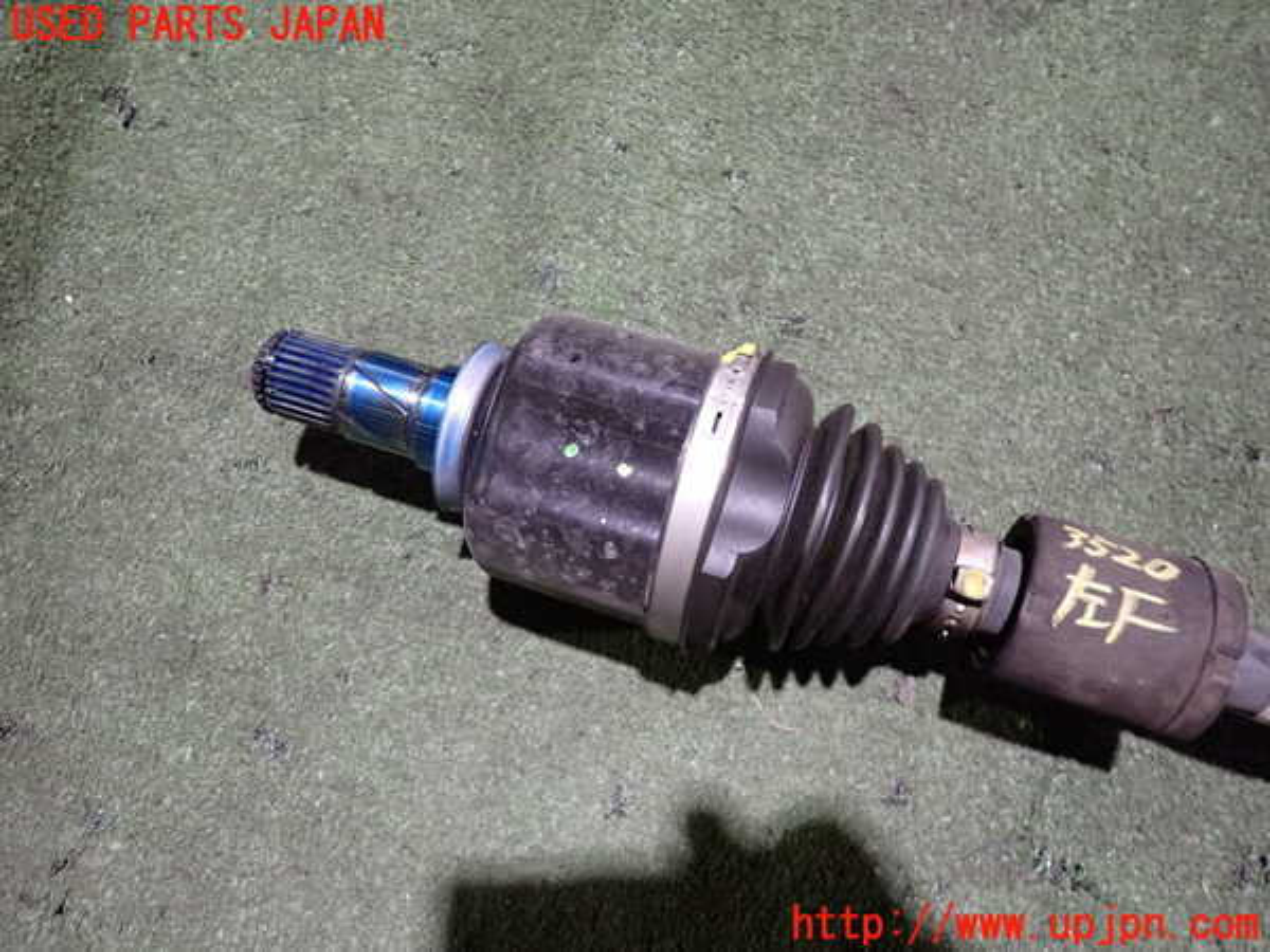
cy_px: 476
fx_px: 917
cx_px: 635
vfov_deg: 54.9
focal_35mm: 25
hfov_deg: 69.4
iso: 800
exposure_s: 1/25
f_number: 2
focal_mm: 4.5
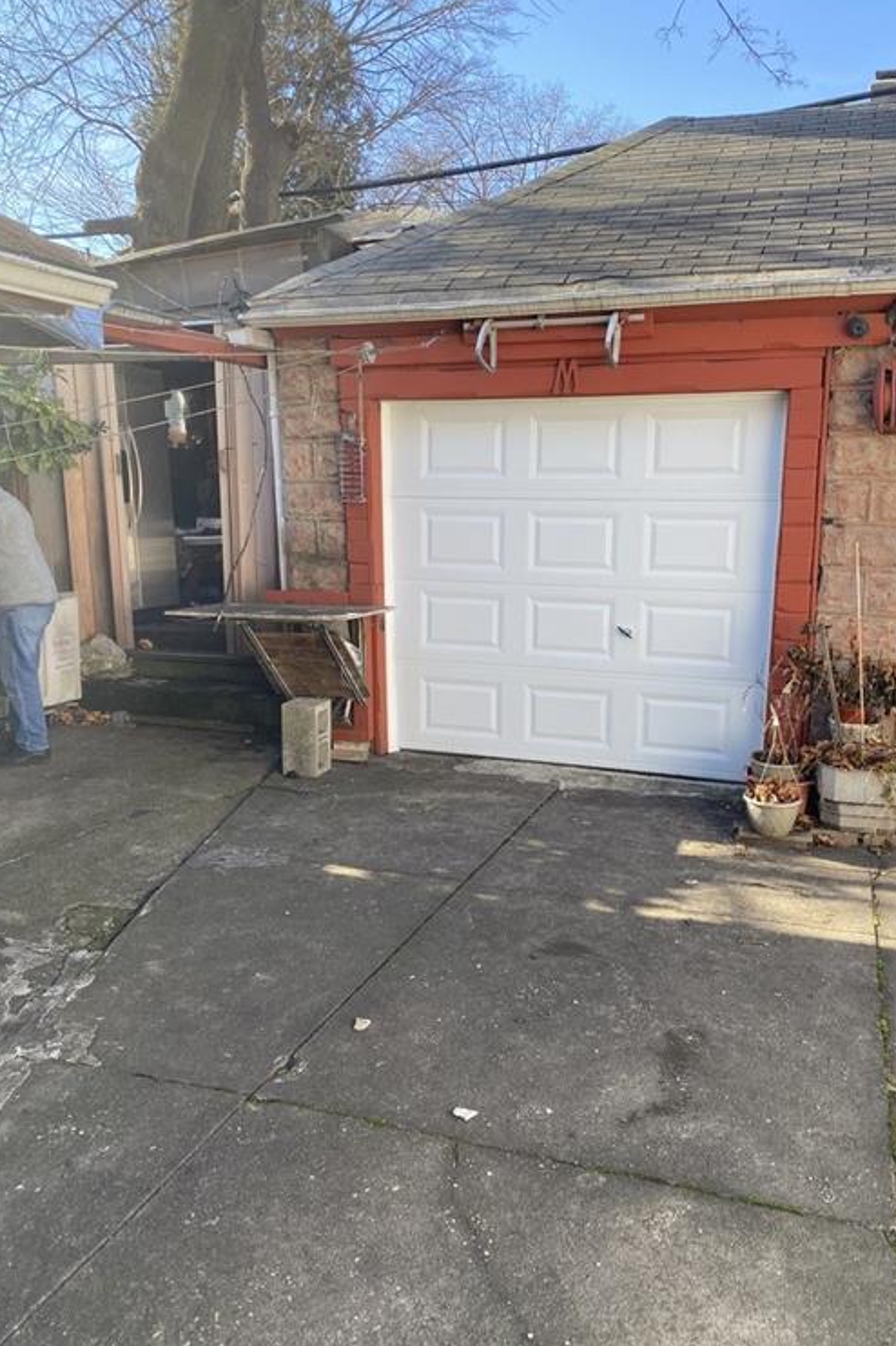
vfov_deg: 65.5
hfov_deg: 46.3
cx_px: 499
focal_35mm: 28
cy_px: 682
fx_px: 1046
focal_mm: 4.25
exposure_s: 1/442
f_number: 1.8
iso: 32
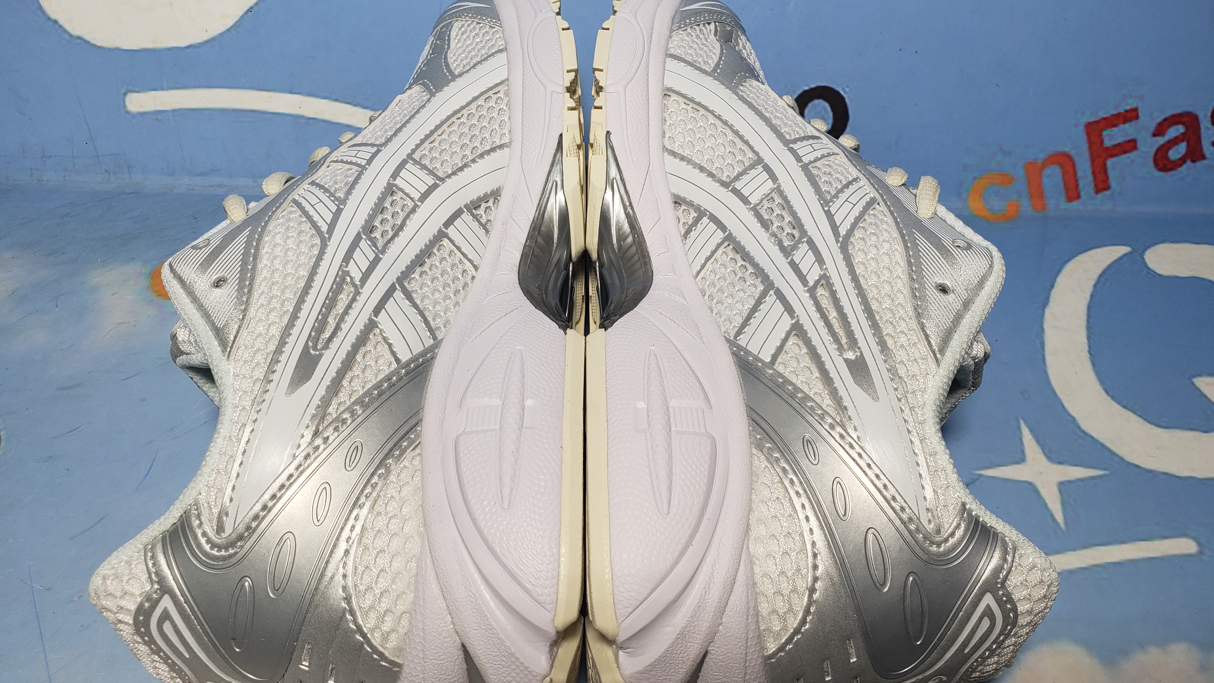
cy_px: 325
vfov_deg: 40.2
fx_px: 934
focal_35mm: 29
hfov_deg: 66.1
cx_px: 610
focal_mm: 4.3
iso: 50
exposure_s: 1/269
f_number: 2.4
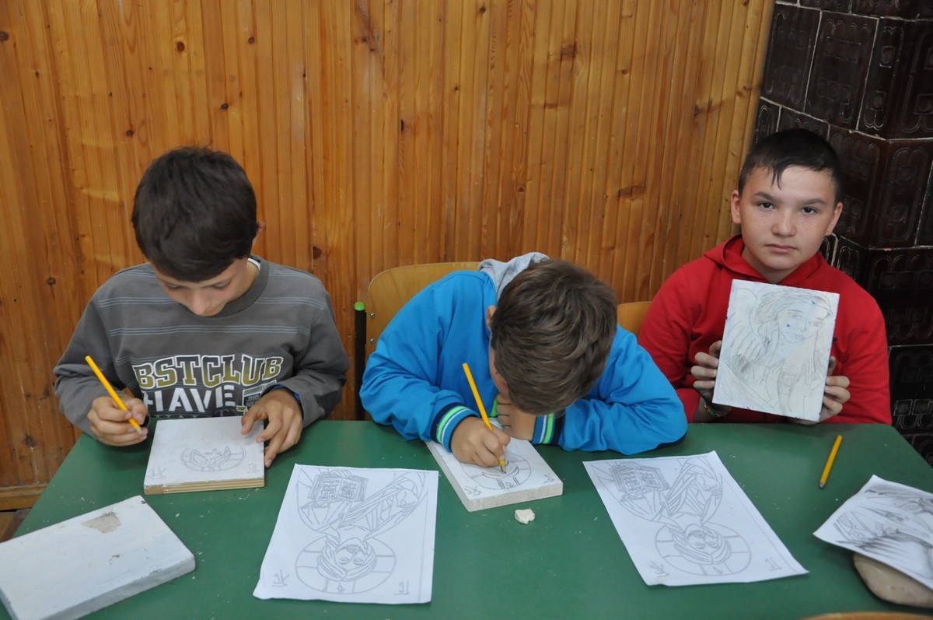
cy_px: 310
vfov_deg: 36.8
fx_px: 932
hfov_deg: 53.2
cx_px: 466
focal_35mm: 36
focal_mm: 24
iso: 1600
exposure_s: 1/50
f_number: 3.8
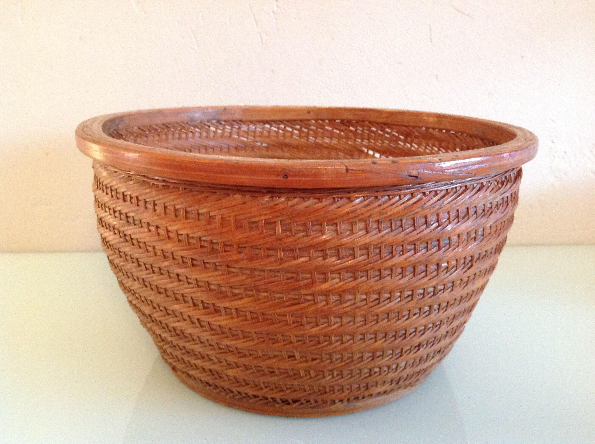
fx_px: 601
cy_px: 222
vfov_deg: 40.6
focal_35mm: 35
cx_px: 298
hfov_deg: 52.7
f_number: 2.4
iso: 500
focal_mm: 4.28
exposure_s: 1/15
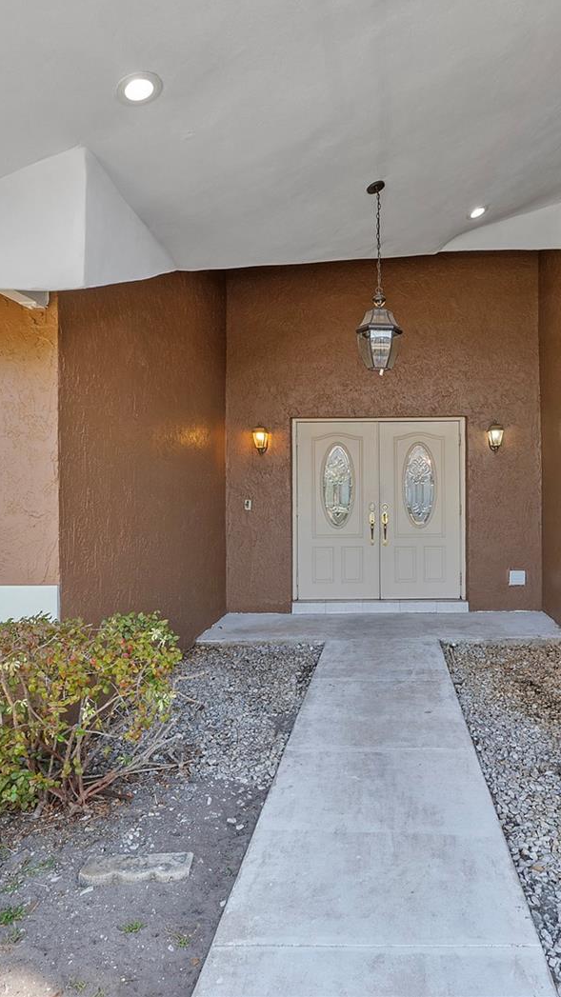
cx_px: 378
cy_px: 490
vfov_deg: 76.3
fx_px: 635
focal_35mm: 24
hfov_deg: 46.9
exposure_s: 1/30
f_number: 11
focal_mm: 10
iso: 100
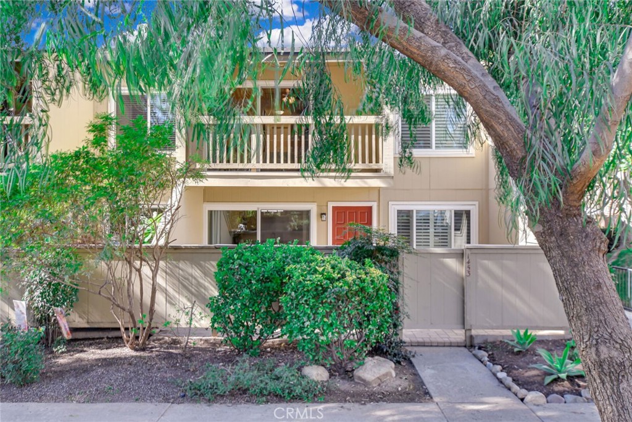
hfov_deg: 61.9
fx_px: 527
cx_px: 316
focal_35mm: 30
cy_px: 211
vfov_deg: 43.6
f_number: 6.3
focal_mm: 20
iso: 400
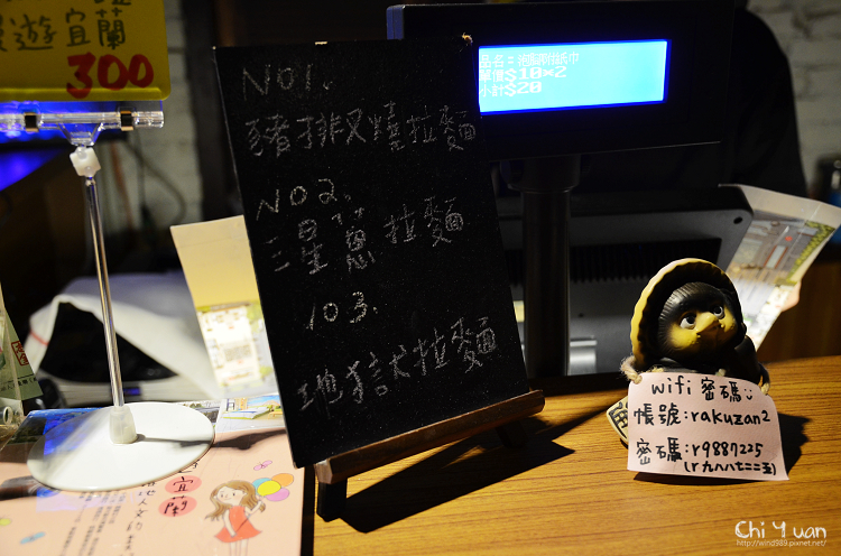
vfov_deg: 35.3
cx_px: 420
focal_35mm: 38
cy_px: 278
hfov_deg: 51.4
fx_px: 874
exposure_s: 1/50
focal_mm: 25
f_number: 3.5
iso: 800
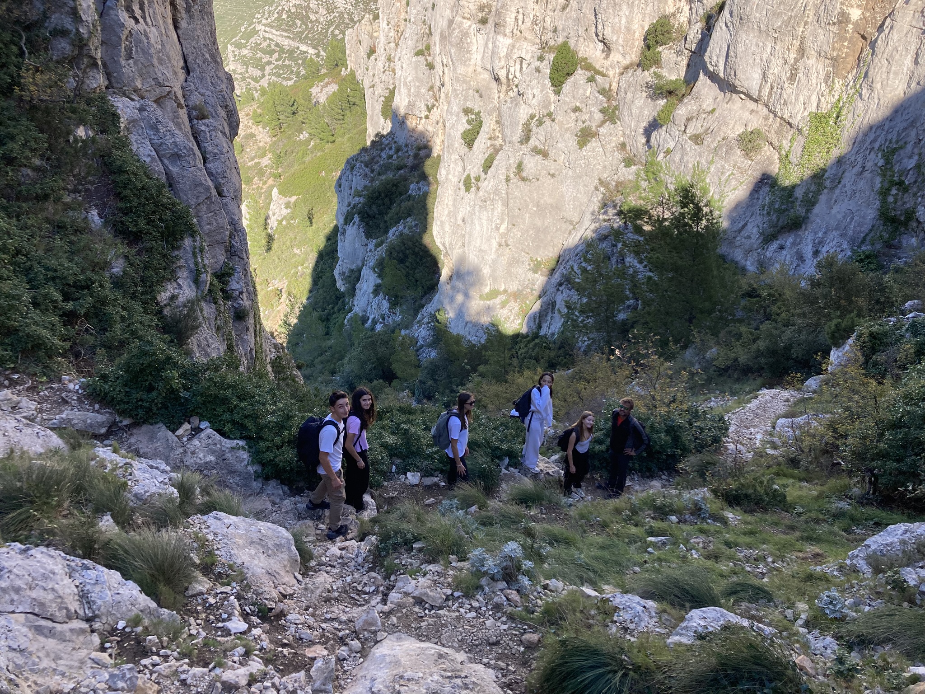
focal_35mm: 28
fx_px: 748
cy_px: 347
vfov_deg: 49.7
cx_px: 462
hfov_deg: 63.4
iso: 20
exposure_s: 1/685
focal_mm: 3.99
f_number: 1.8
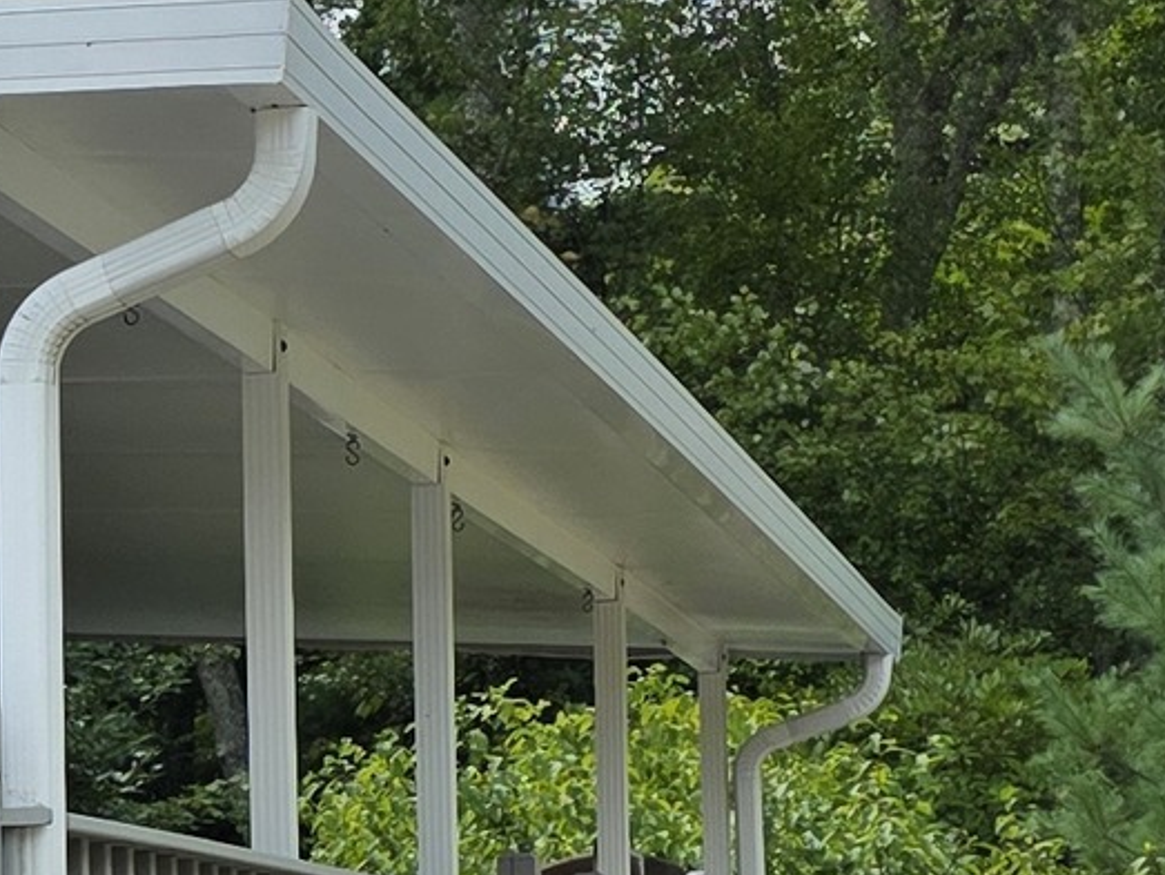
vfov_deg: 10.9
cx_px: -924
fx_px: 4547
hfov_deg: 13.2
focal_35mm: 135
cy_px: 955
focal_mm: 6.3
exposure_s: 1/6355
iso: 80
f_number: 1.7
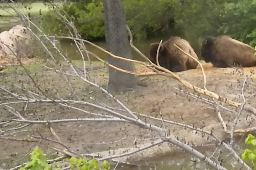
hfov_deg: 25.8
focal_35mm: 77
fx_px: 547
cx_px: 209
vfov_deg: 17.6
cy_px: 50
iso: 640
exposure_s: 1/113
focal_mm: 6.6
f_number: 10
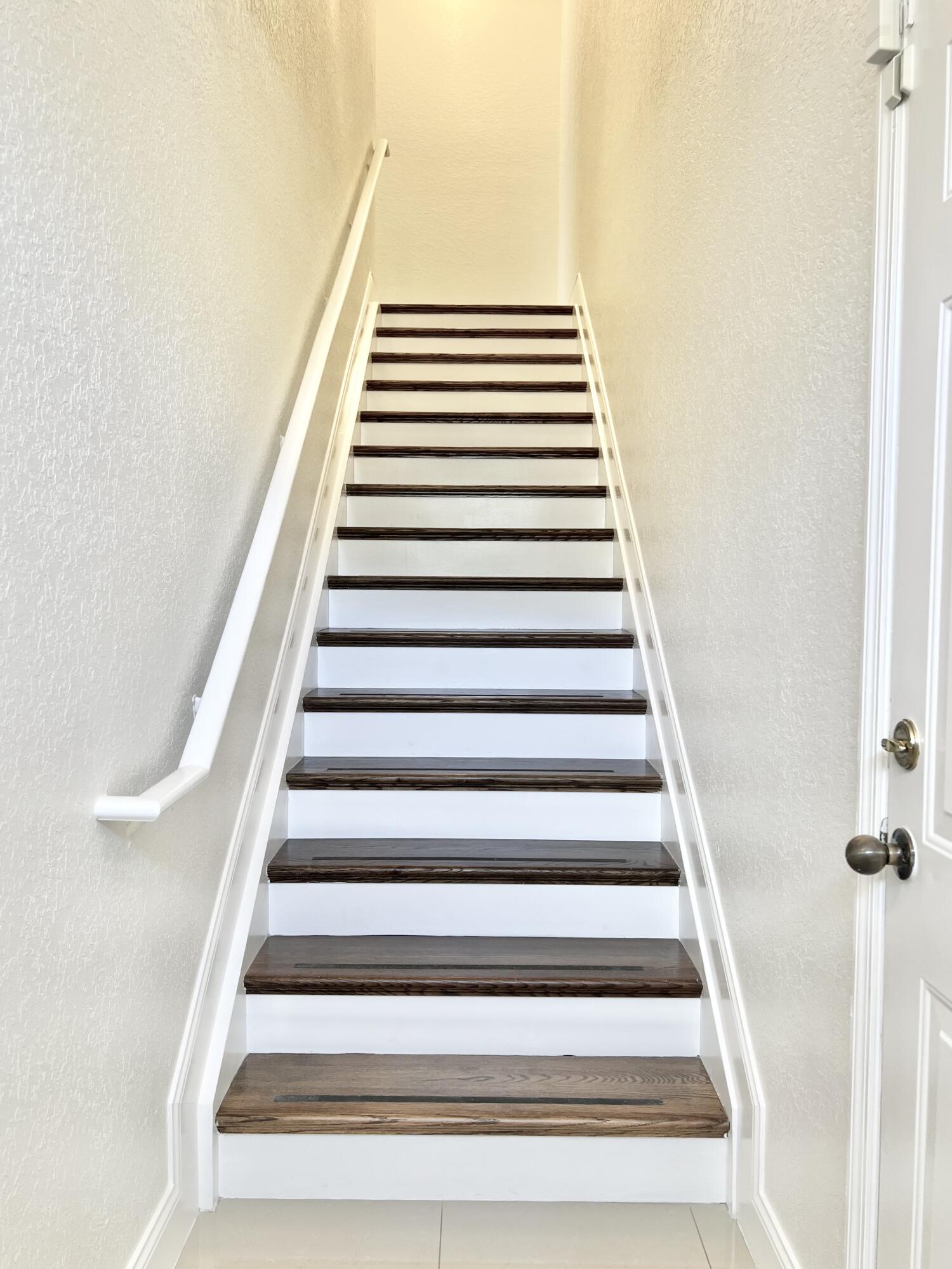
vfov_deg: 67.3
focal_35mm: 26
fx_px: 953
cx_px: 476
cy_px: 634
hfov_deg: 53.1
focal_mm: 5.7
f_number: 1.5
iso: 80
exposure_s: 1/60
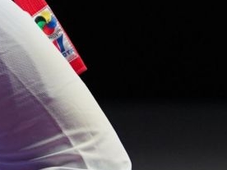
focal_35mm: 1237
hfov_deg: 1.6
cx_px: 445
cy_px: -251
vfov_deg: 1.2
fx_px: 8112
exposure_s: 1/1000
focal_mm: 197
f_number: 2.8
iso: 1600
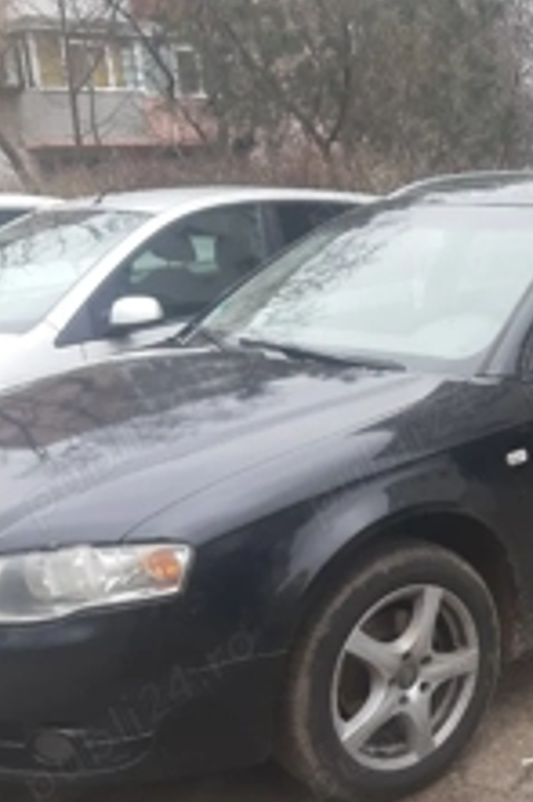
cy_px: 477
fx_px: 1090
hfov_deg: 26.4
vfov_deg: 40.2
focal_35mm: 49
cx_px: 493
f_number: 1.7
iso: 40
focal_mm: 3.93
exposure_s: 1/116
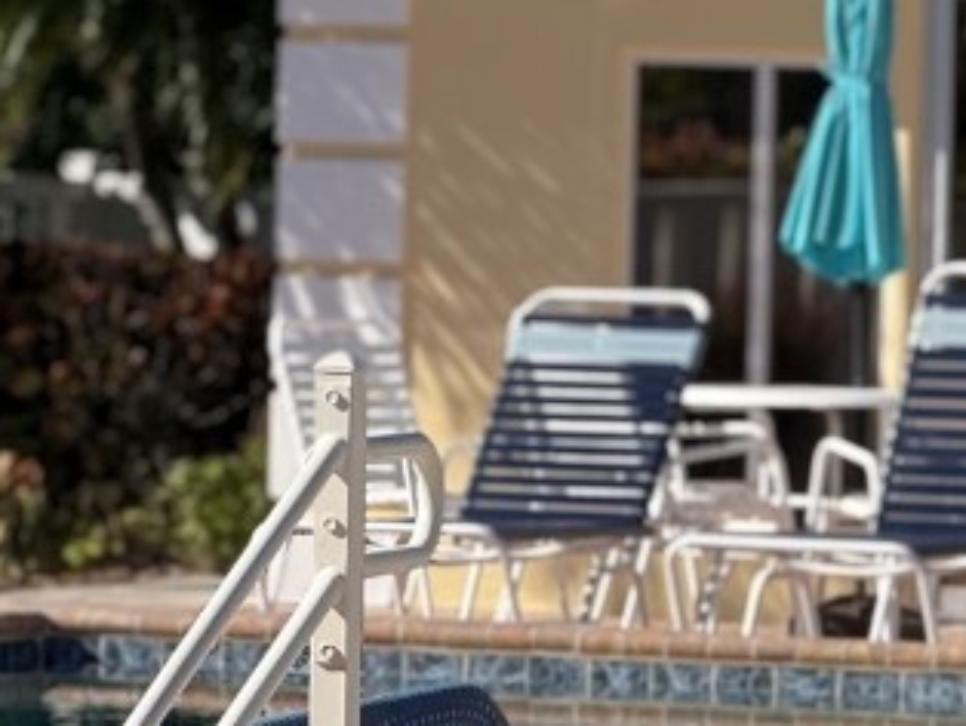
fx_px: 10920
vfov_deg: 3.8
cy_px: 658
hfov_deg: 5.1
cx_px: 661
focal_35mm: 391
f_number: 2.8
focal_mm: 15.66
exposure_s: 1/1818
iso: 50
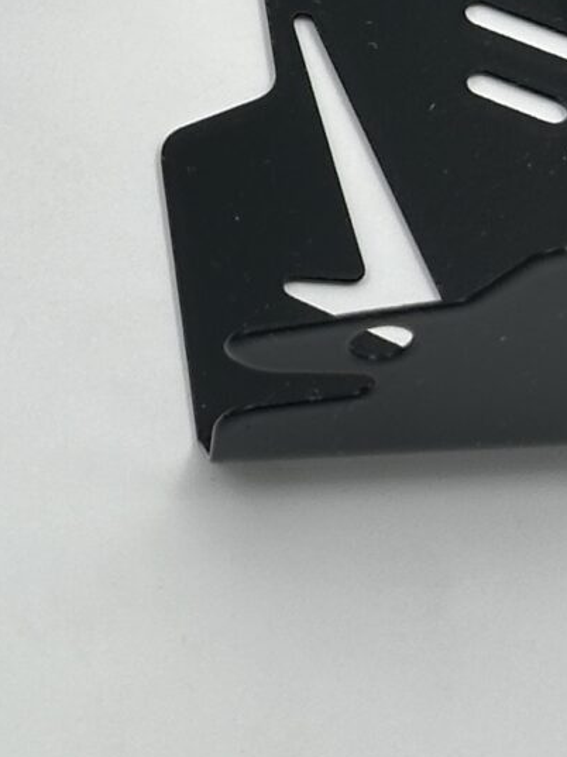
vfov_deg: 8.5
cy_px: -240
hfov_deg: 6.4
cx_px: -320
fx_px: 5007
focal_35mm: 229
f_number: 1.78
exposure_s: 1/431
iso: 64
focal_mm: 6.86
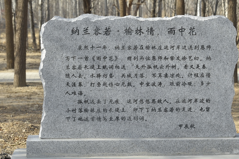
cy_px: 93
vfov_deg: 13.8
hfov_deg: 20.6
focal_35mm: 99
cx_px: 123
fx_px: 657
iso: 200
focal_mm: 70
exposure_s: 1/200
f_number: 8
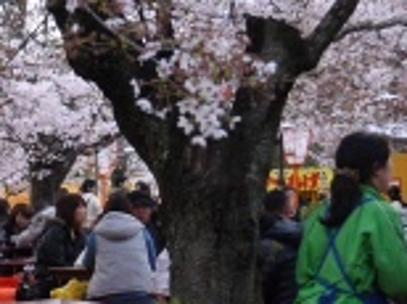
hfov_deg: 13.4
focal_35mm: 140
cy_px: 235
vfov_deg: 10.5
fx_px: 1643
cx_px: -182
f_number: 5
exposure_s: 1/100
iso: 160
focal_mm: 24
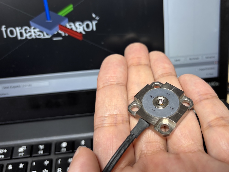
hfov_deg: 67.3
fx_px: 172
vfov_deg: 53.1
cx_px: 114
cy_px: 86
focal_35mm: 26
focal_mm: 5.96
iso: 64
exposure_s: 1/82
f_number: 1.6
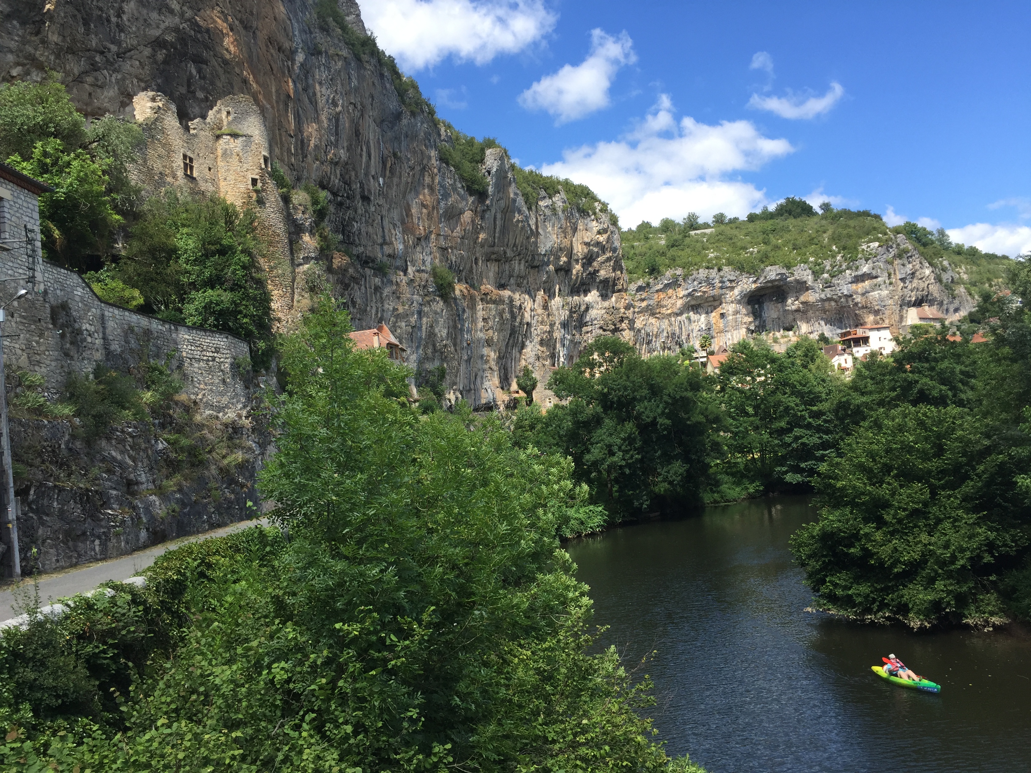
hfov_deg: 61.7
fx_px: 864
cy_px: 386
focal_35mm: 29
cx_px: 516
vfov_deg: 48.2
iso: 32
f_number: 2.2
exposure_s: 1/1068
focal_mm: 4.15
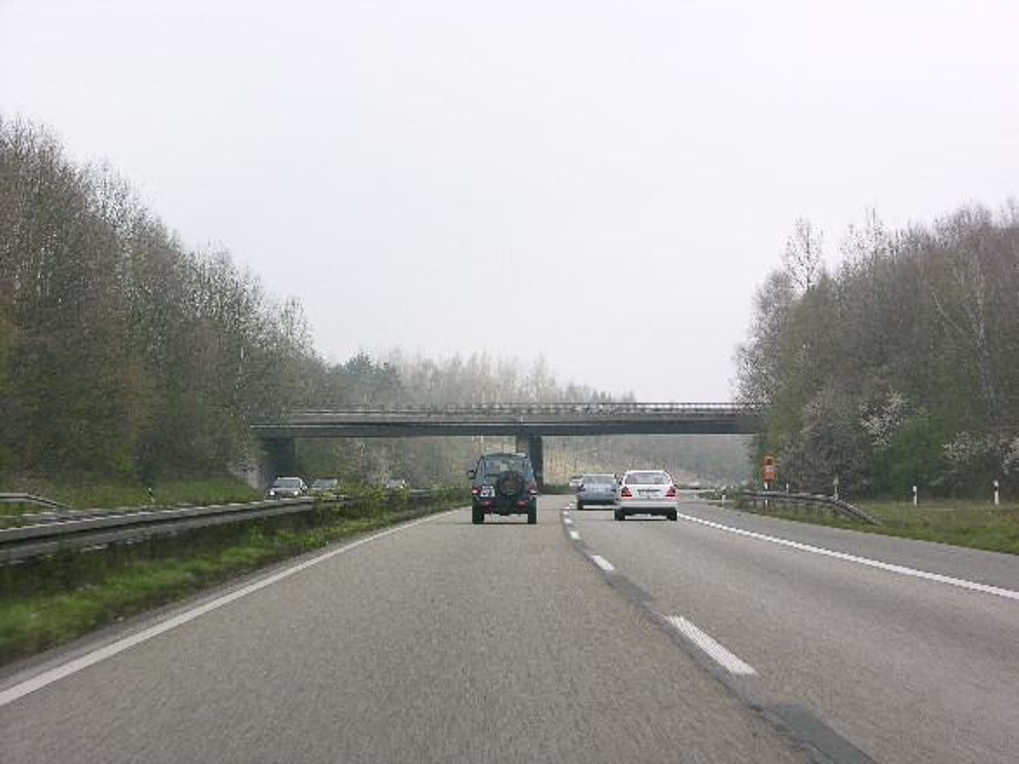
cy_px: 382
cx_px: 510
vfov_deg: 15.9
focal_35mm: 93
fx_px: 2737
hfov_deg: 21.1
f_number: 5
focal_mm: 23.7
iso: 50
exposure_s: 1/128
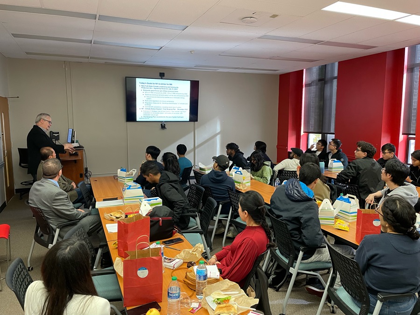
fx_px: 315
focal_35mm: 26
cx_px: 210
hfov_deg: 67.3
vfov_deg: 53.1
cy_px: 158
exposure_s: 1/60
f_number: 1.6
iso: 250
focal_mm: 4.2
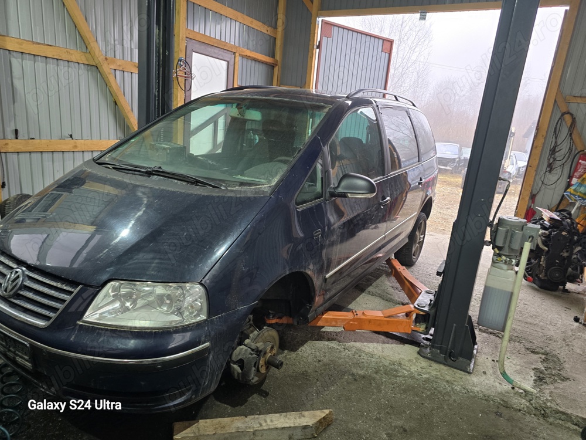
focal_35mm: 23
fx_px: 389
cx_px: 293
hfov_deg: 73.9
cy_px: 220
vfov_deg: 58.9
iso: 200
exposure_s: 1/100
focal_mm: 6.3
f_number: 1.7
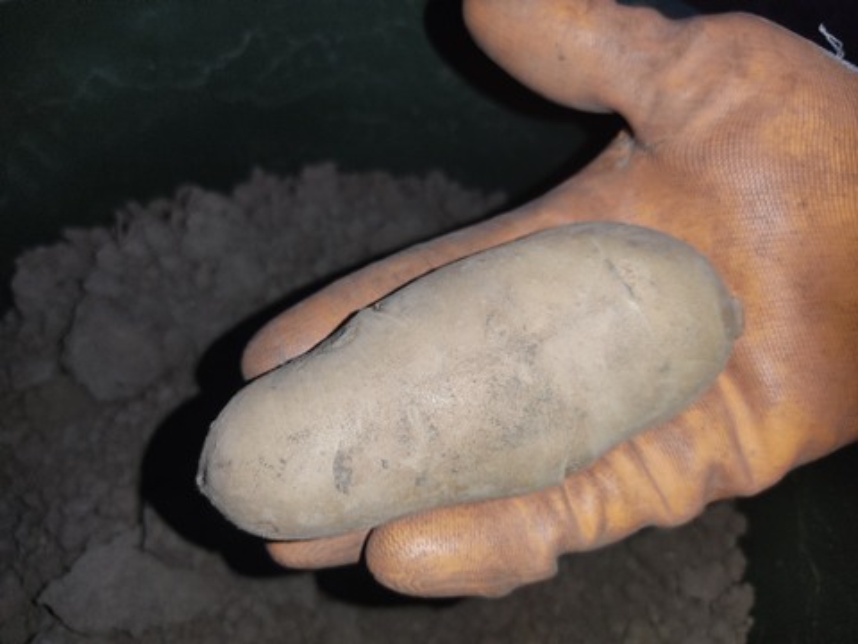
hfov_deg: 67.3
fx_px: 644
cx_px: 429
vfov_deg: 53.1
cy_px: 322
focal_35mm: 26
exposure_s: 1/50
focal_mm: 4.74
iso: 243
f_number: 1.79
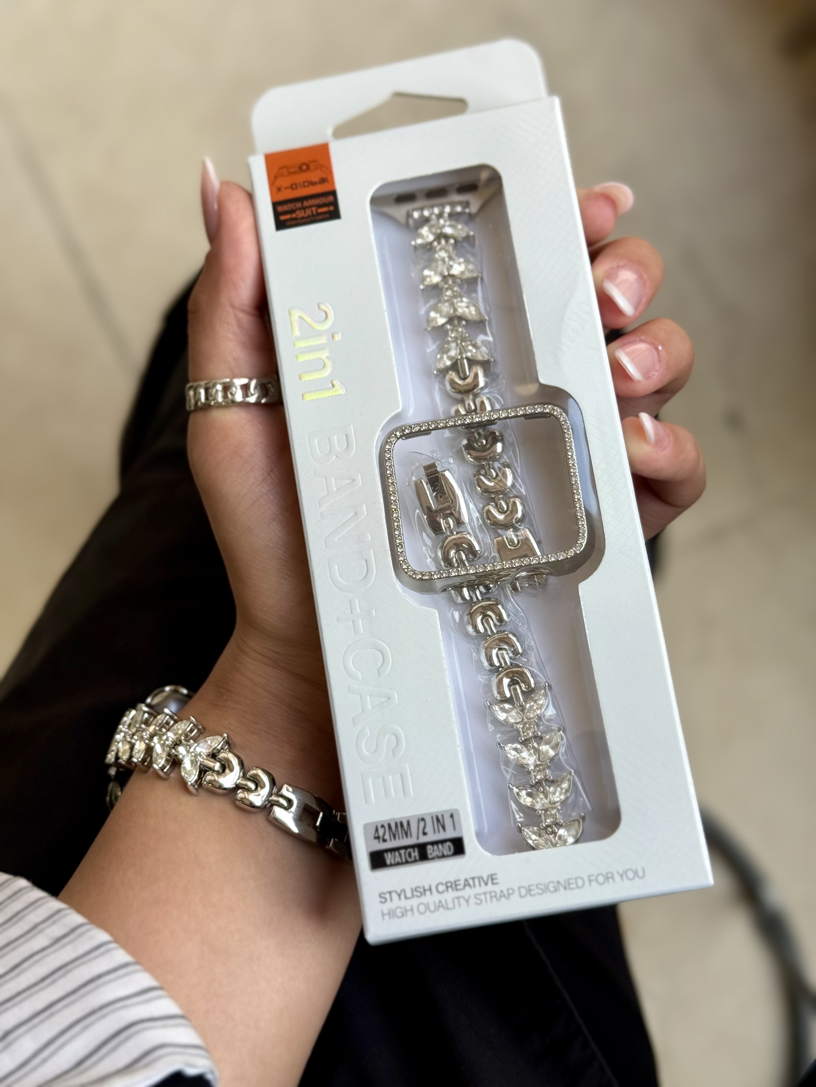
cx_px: 408
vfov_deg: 39.7
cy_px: 544
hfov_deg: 30.3
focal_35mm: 48
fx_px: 1509
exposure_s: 1/318
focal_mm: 6.76
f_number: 1.78
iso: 80
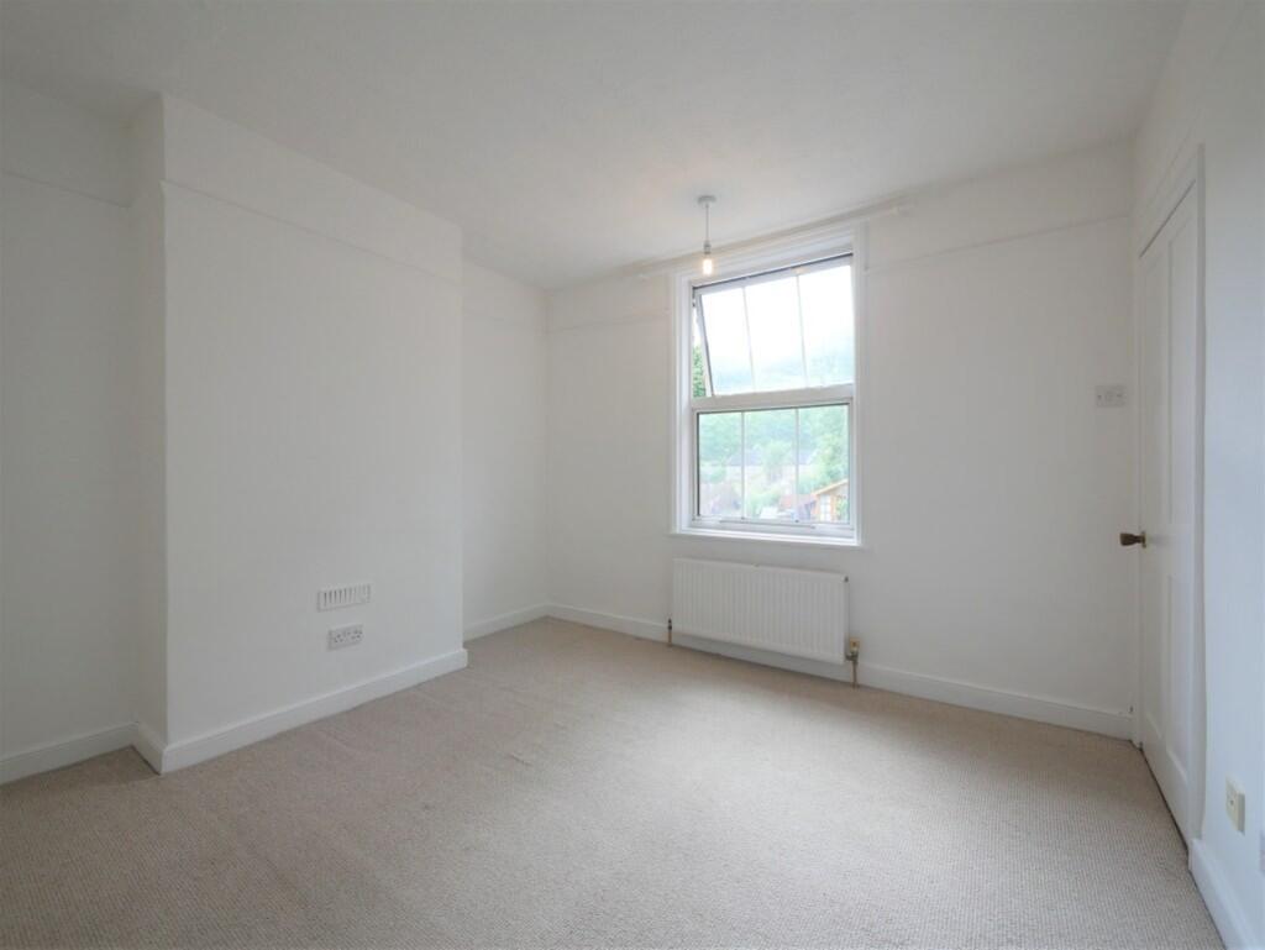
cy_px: 475
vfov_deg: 85.7
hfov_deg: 102.0
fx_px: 512
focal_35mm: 14
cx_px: 632
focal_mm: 7
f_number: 4
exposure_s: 1/80
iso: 200
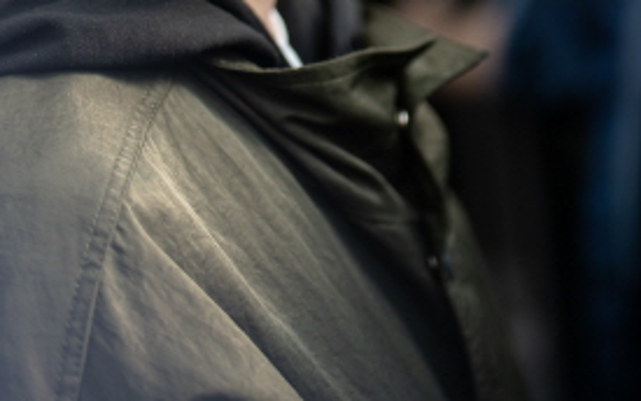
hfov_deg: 11.3
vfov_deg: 7.0
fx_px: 3232
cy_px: -267
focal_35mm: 185
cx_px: 322
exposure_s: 1/1600
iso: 64
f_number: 1.2
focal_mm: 50
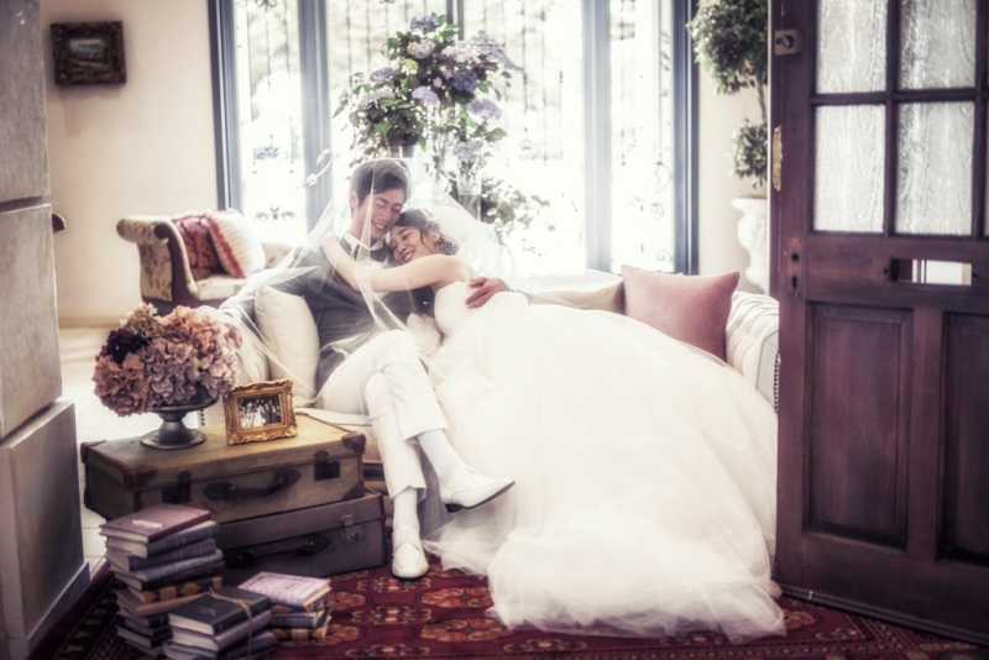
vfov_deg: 27.0
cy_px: 330
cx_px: 494
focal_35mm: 50
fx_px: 1374
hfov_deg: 39.6
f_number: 1.4
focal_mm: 50
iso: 100
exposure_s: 1/100
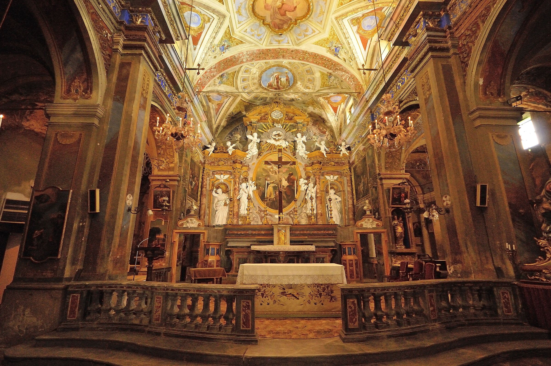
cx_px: 276
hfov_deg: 100.5
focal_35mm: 15
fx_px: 229
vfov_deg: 77.2
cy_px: 183
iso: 3200
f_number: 4
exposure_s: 1/45
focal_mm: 10
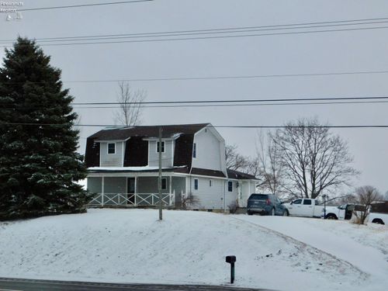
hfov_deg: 27.4
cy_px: 146
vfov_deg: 20.7
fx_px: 796
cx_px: 194
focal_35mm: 71
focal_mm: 12.6
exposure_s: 1/1000
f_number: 4.3
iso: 125
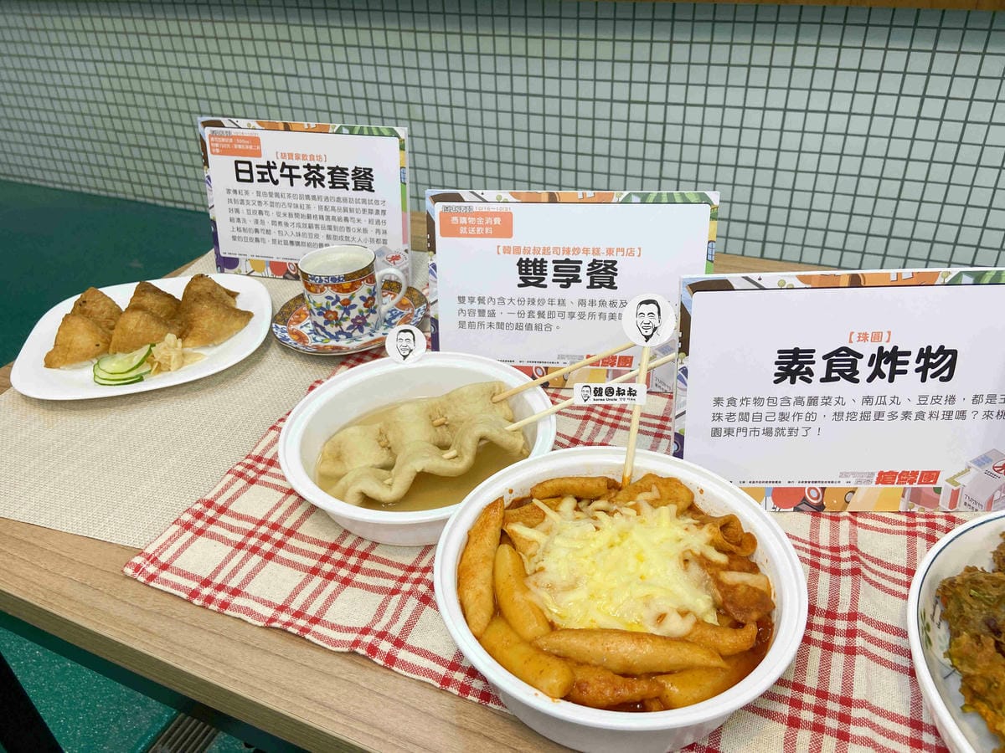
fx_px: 755
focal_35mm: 26
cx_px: 502
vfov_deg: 53.1
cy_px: 376
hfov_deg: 67.3
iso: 80
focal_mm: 4.25
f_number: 1.8
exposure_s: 1/120
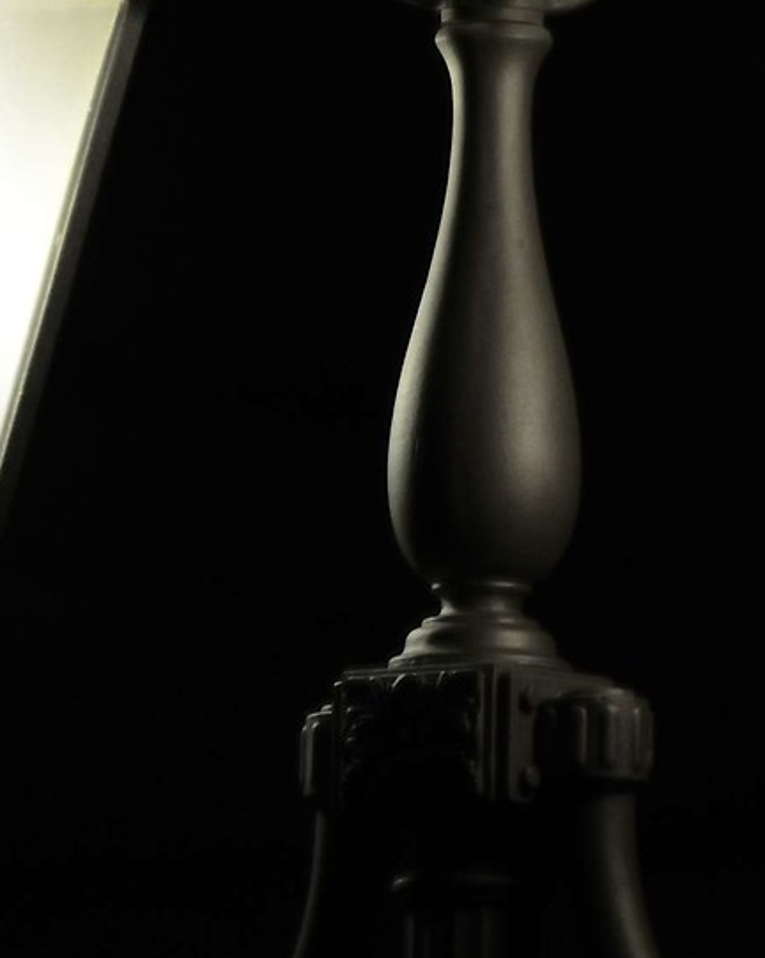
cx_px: 383
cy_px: 232
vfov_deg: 1.2
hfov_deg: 0.9
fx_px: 47713
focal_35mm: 1684
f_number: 5.6
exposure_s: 1/250
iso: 800
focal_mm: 270
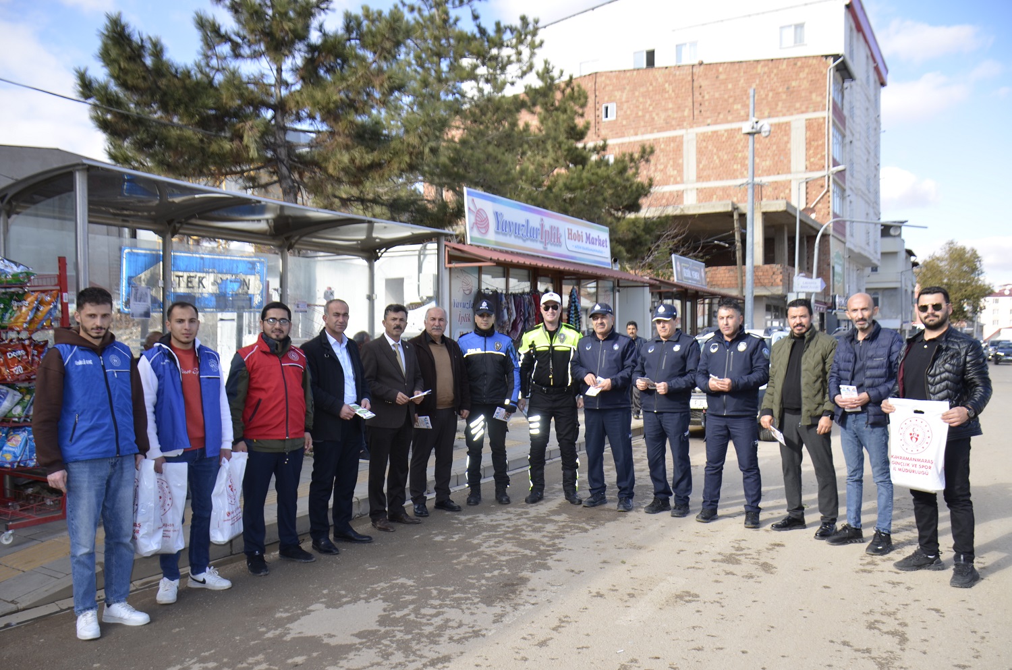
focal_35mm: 30
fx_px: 841
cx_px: 506
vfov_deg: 43.4
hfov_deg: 62.0
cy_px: 335
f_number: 5
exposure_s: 1/250
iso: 100
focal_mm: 20
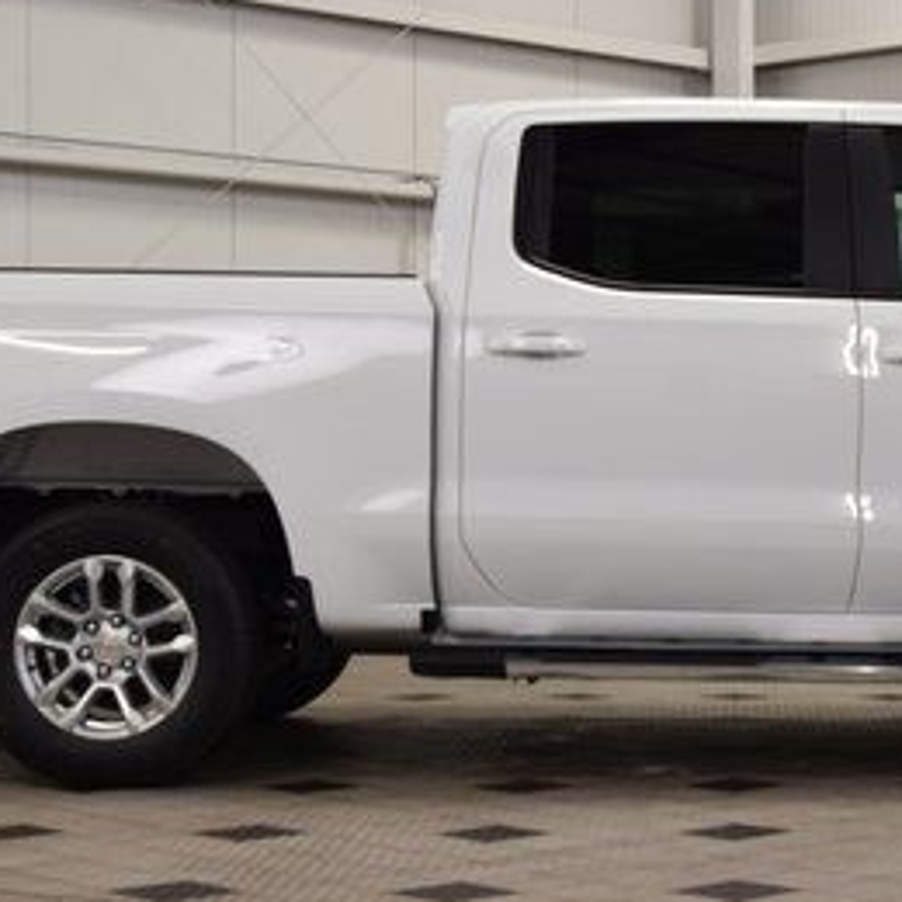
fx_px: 2684
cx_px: 756
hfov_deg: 18.8
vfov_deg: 19.1
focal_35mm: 91
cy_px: 474
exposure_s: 1/30
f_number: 7.1
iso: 400
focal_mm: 29
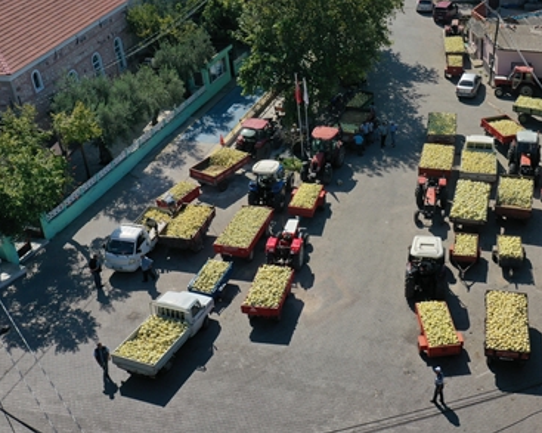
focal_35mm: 43
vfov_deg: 34.6
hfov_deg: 41.8
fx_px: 689
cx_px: 400
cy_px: 158
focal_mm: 10.26
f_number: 6.3
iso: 100
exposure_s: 1/800
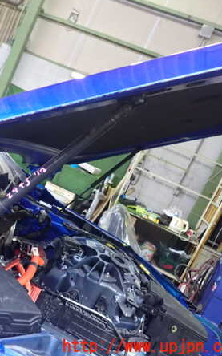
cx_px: 3
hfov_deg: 28.1
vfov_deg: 46.2
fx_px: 417
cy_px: 176
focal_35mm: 43
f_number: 2.3
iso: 1600
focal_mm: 5.4
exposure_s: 1/160
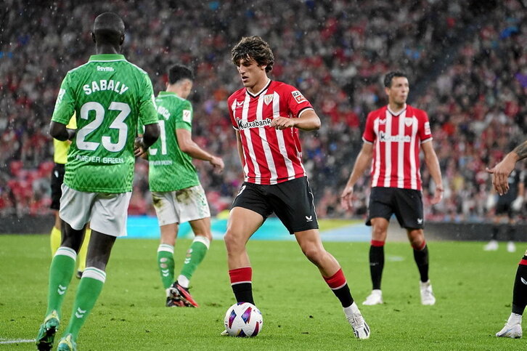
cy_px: 176
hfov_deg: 7.1
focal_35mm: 291
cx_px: 264
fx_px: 4257
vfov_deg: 4.7
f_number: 5.6
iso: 8000
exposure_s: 1/1000
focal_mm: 291
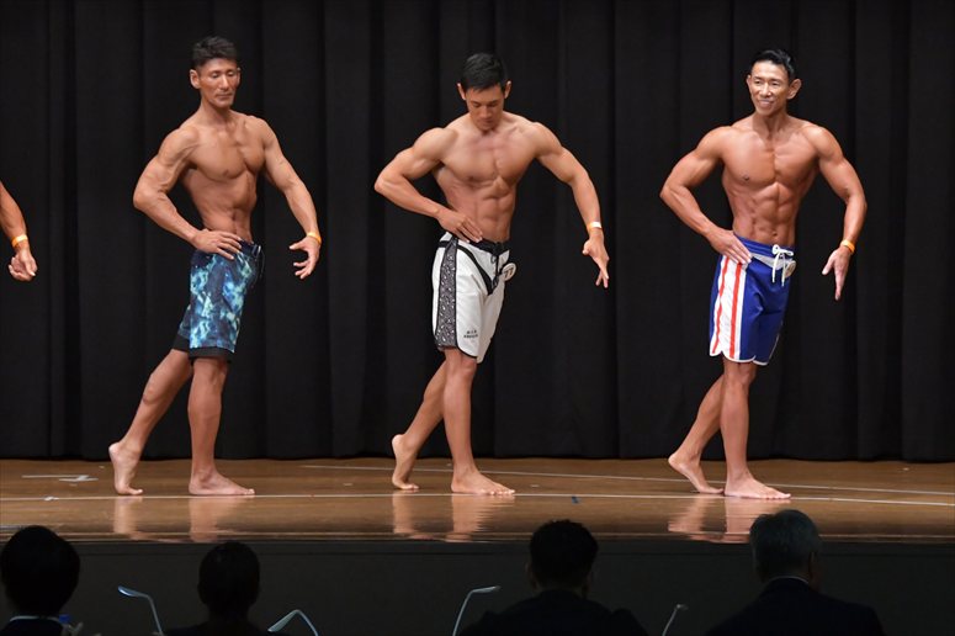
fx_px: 4958
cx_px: 478
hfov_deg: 11.0
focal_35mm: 187
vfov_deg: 7.3
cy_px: 318
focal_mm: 125
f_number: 5.6
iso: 6400
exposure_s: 1/400
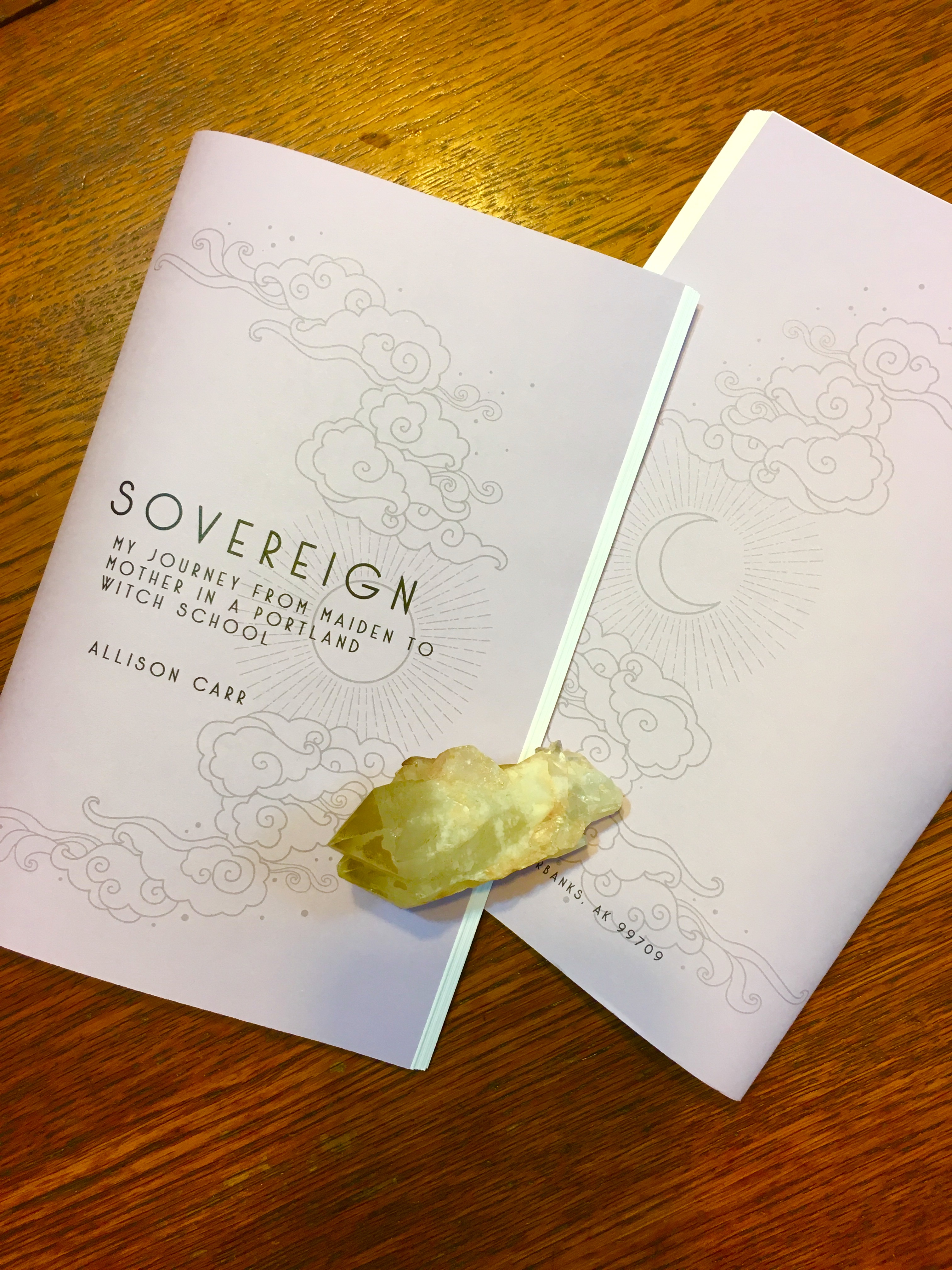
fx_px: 1063
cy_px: 635
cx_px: 476
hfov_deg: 48.2
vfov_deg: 61.7
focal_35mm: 29
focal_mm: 4.15
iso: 64
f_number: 2.2
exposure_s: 1/30
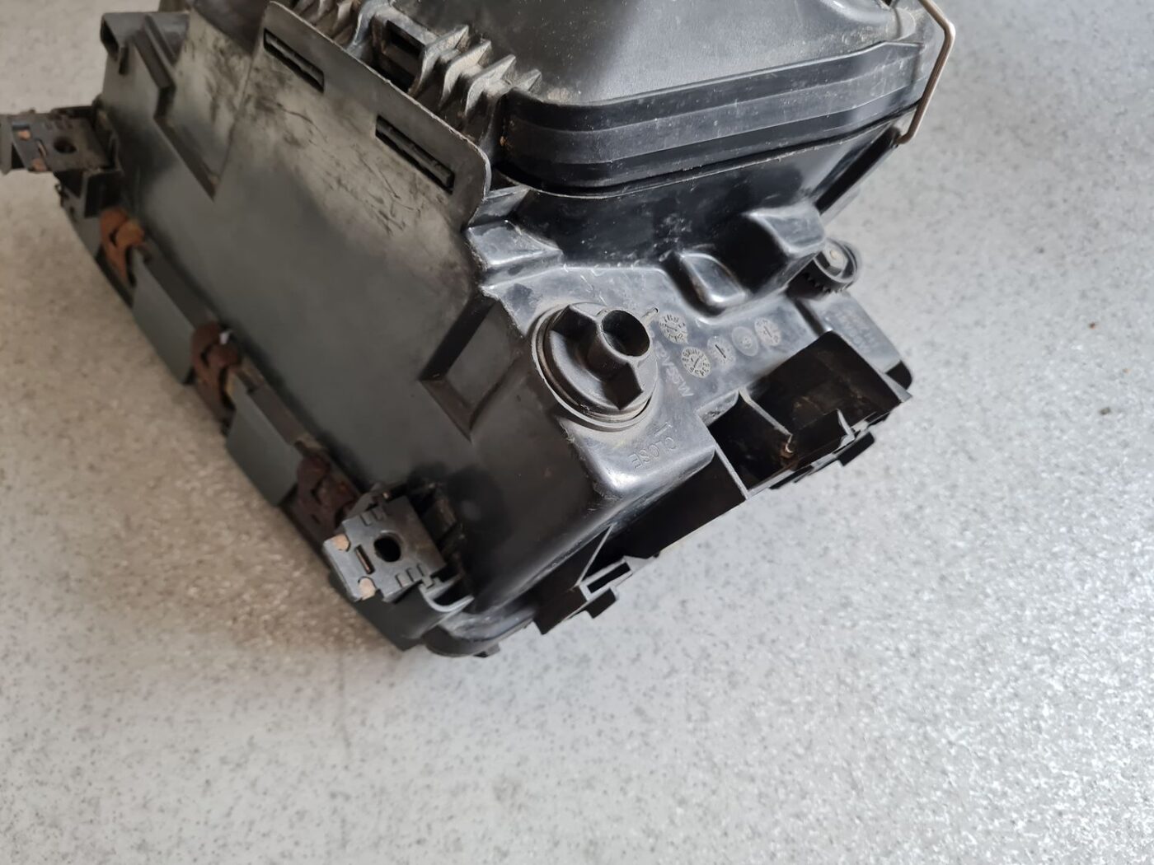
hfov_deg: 67.3
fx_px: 867
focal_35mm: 26
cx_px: 577
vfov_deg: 53.1
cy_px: 432
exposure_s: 1/100
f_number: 1.8
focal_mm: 5.4
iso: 160
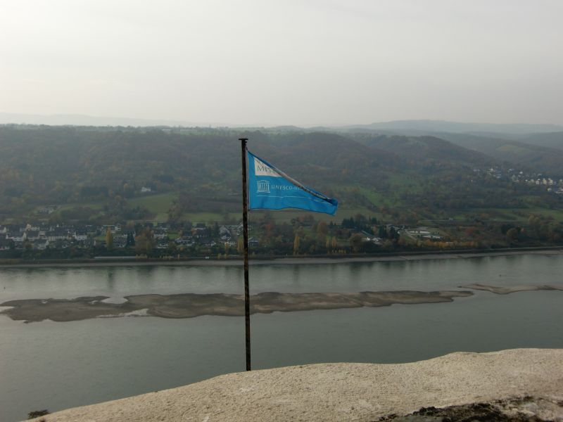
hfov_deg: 54.0
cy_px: 211
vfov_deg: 41.8
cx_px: 282
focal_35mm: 34
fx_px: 553
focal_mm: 6.1
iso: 64
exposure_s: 1/800
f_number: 3.6
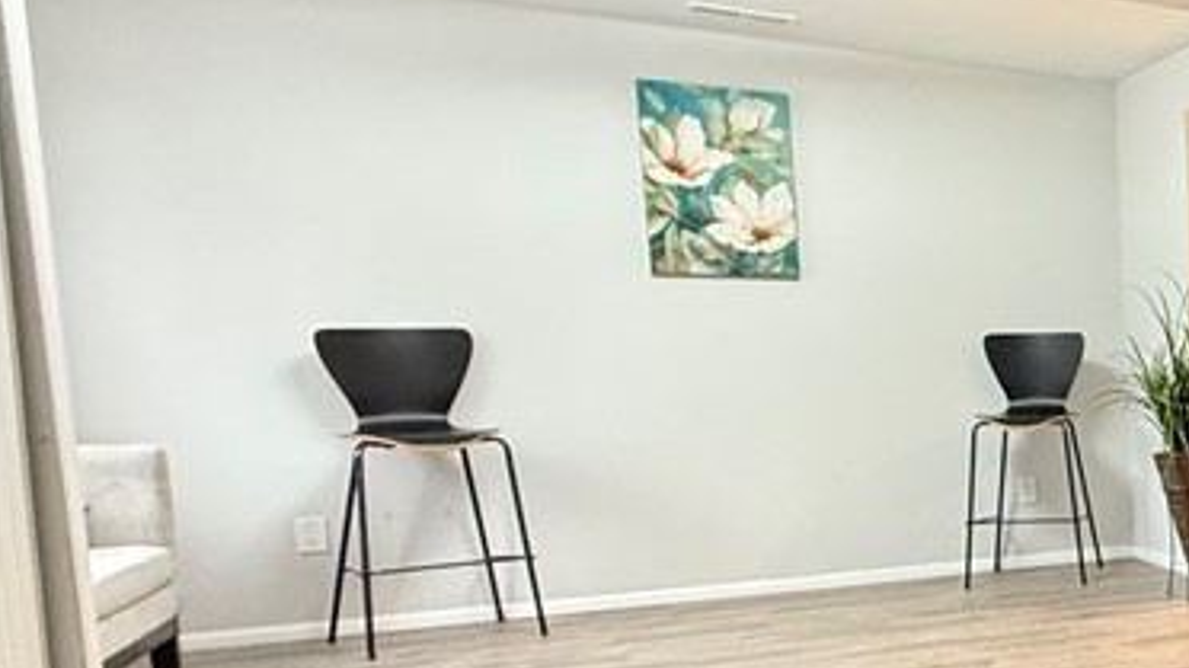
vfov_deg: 28.0
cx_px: 1624
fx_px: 1324
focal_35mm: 42
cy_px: 486
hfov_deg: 32.6
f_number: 2.2
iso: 500
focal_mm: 2.22
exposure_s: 1/60
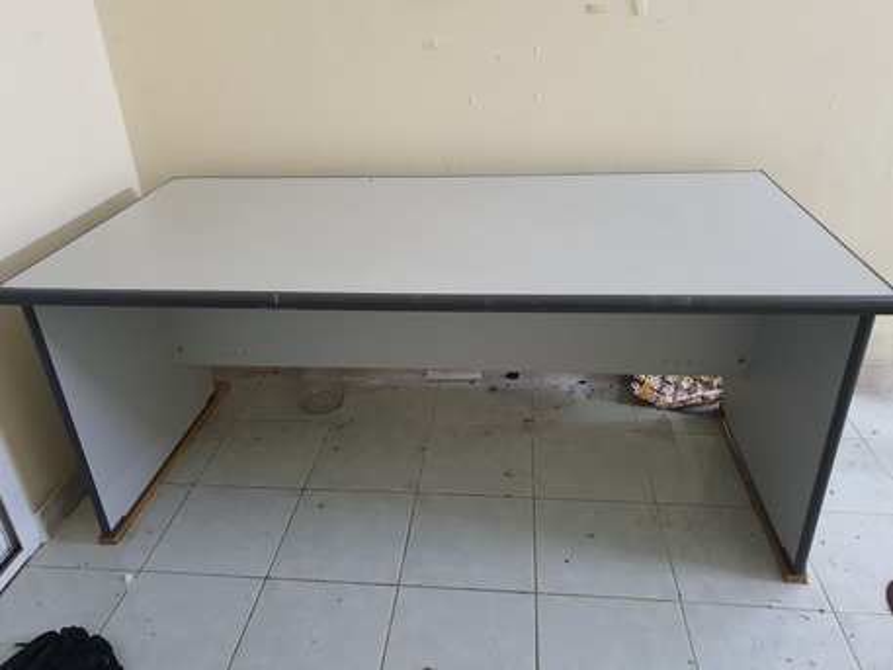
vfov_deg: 53.1
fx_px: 671
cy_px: 335
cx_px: 446
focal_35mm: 26
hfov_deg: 67.3
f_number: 1.5
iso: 400
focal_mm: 4.3
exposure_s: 1/50
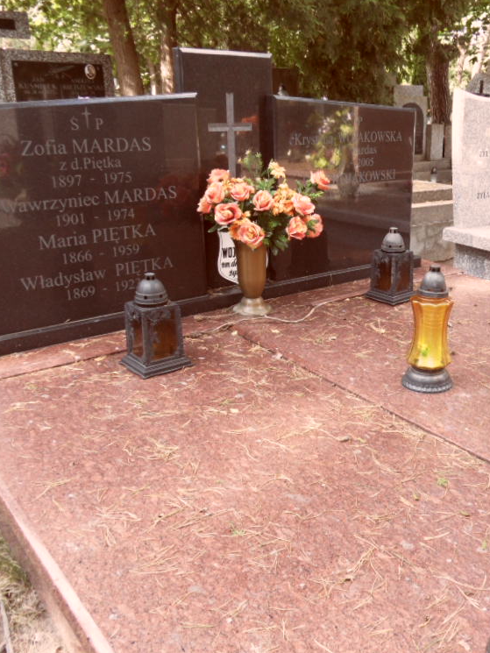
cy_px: 319
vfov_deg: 55.3
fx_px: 623
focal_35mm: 33
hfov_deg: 41.8
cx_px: 360
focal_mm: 3.9
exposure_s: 1/90
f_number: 3.2
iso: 100
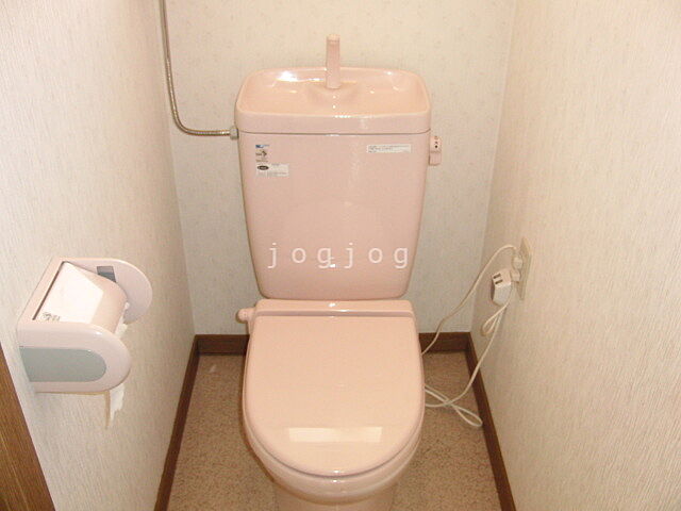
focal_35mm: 37
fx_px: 728
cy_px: 256
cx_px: 340
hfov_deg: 50.1
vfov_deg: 38.7
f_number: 3.6
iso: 400
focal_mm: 6.42
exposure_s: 1/60
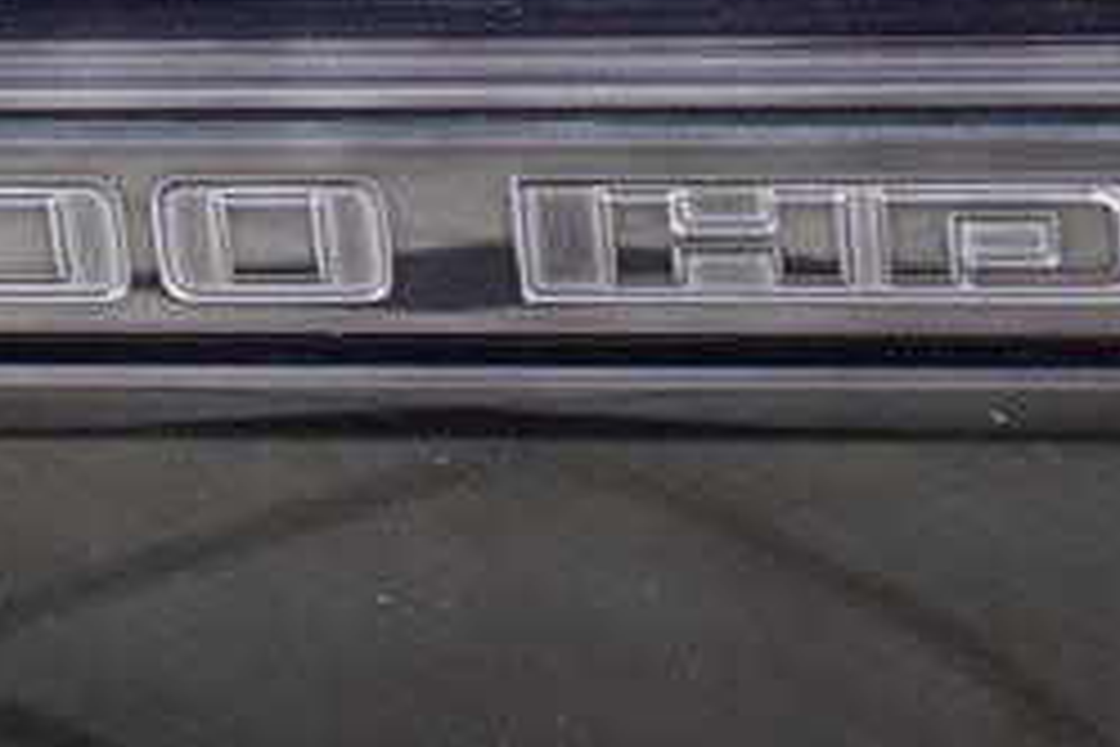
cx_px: 198
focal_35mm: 270
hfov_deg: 7.6
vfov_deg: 5.1
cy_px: 344
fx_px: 8399
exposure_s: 1/25
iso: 1600
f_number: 2.8
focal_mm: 70
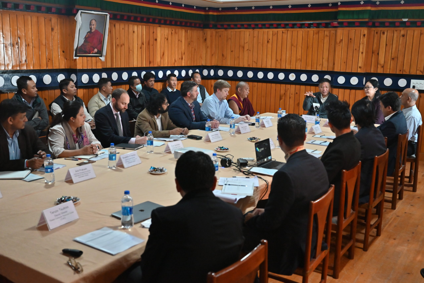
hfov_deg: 51.9
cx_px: 212
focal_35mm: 37
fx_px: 436
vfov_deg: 36.0
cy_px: 142
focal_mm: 37
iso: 2500
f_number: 4.5
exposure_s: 1/160
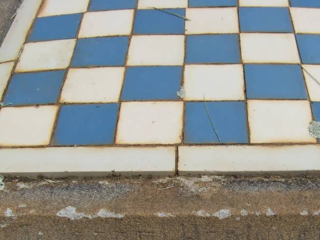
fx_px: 601
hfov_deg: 29.5
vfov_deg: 22.1
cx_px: 232
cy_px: 213
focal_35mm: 65
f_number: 4
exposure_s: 1/1000
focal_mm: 5.85
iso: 64
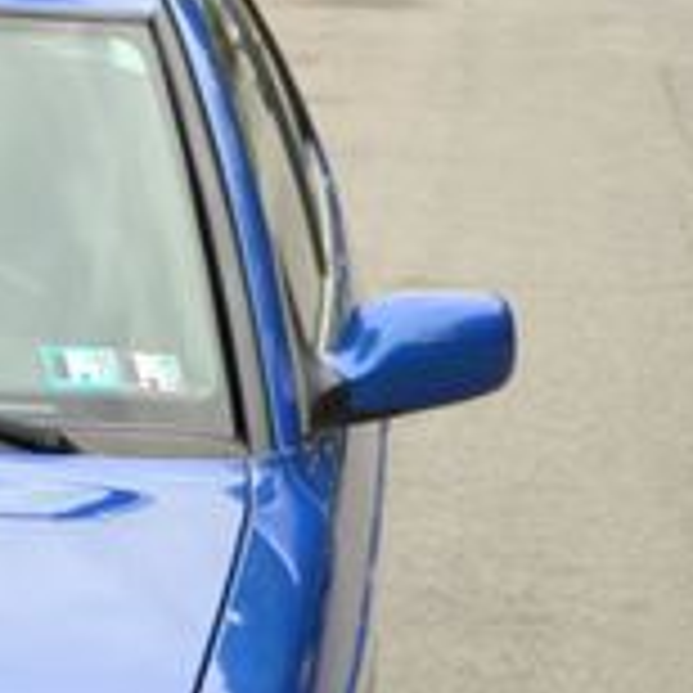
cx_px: -472
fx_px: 4077
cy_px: 716
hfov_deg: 9.3
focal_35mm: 180
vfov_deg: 9.6
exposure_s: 1/250
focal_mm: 34
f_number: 8
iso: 180
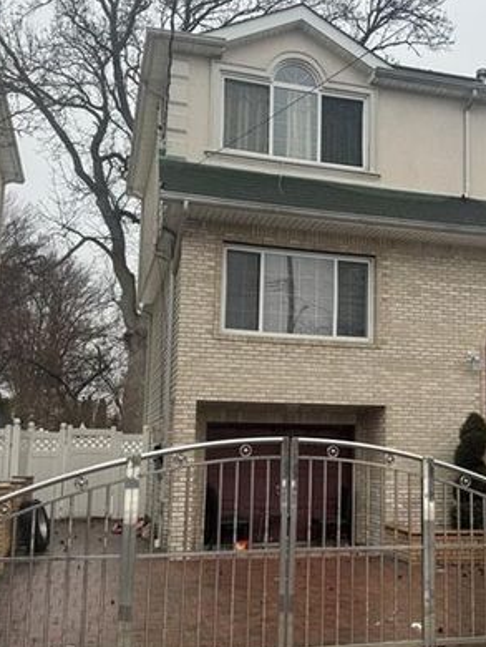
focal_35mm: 41
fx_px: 767
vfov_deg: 45.7
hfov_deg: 34.7
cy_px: 346
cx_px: 343
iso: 80
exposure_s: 1/604
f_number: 1.78
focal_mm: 6.76
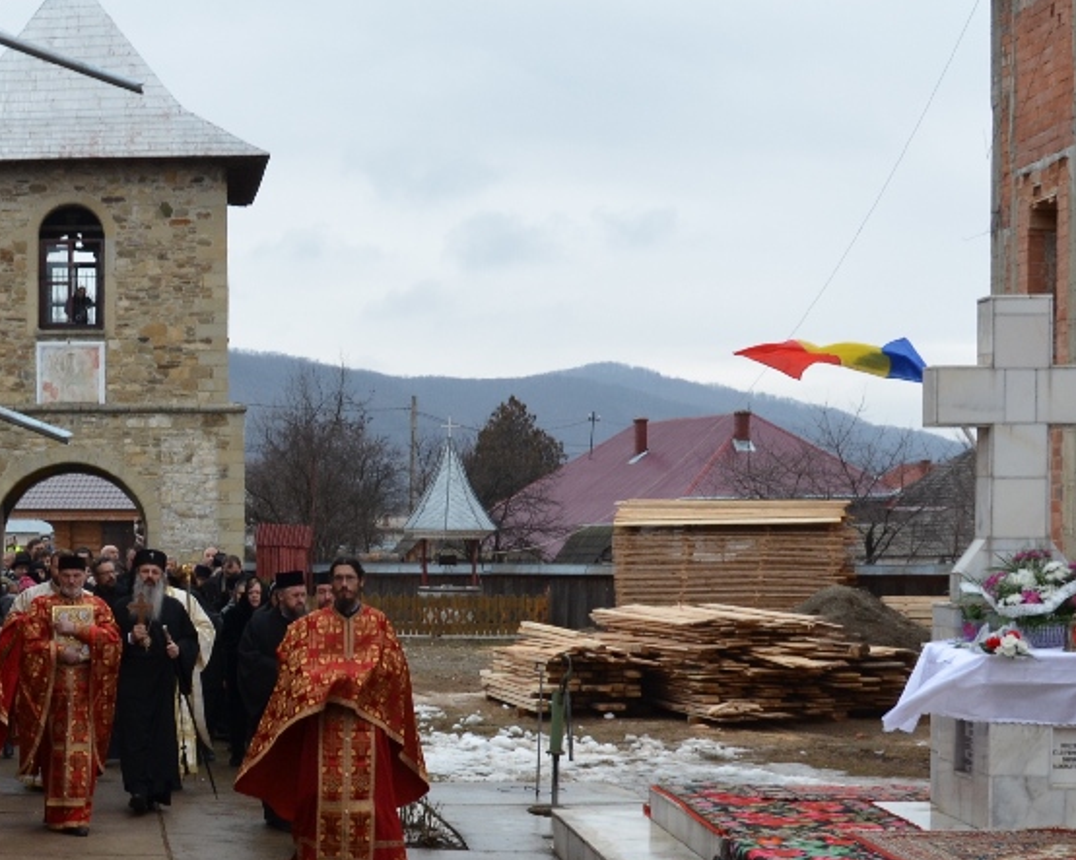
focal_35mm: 64
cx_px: 74
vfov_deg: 23.7
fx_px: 2038
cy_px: 573
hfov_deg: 28.3
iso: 280
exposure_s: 1/125
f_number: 5.6
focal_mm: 21
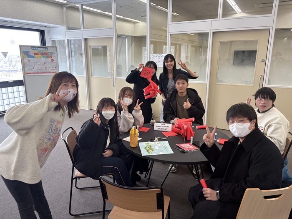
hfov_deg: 67.3
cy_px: 110
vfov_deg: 53.1
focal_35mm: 26
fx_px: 219
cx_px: 146
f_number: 1.6
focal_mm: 5.96
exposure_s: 1/100
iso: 50
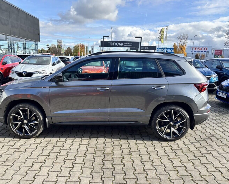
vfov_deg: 51.5
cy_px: 90
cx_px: 103
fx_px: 190
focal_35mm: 28
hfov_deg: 62.1
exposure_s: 1/1418
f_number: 1.6
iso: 50
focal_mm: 5.96
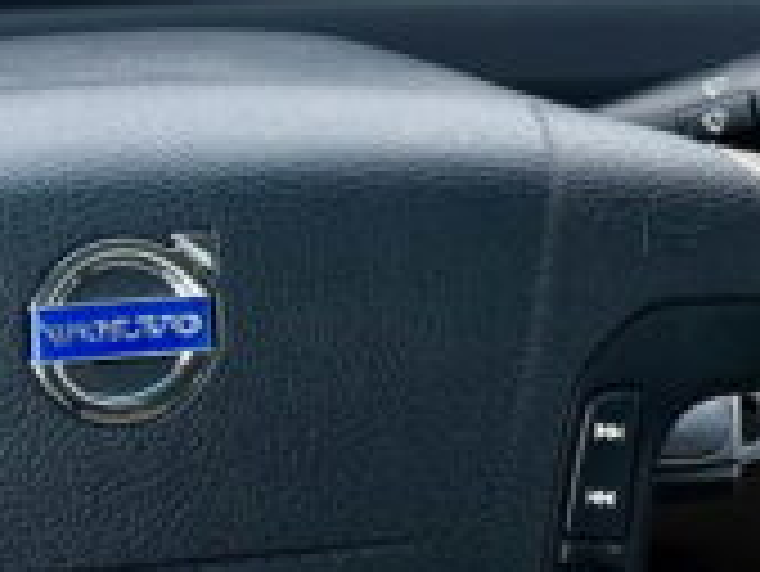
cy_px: -302
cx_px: 823
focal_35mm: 170
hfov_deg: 11.5
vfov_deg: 8.5
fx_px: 3735
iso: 80
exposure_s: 1/368
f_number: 1.78
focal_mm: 6.76
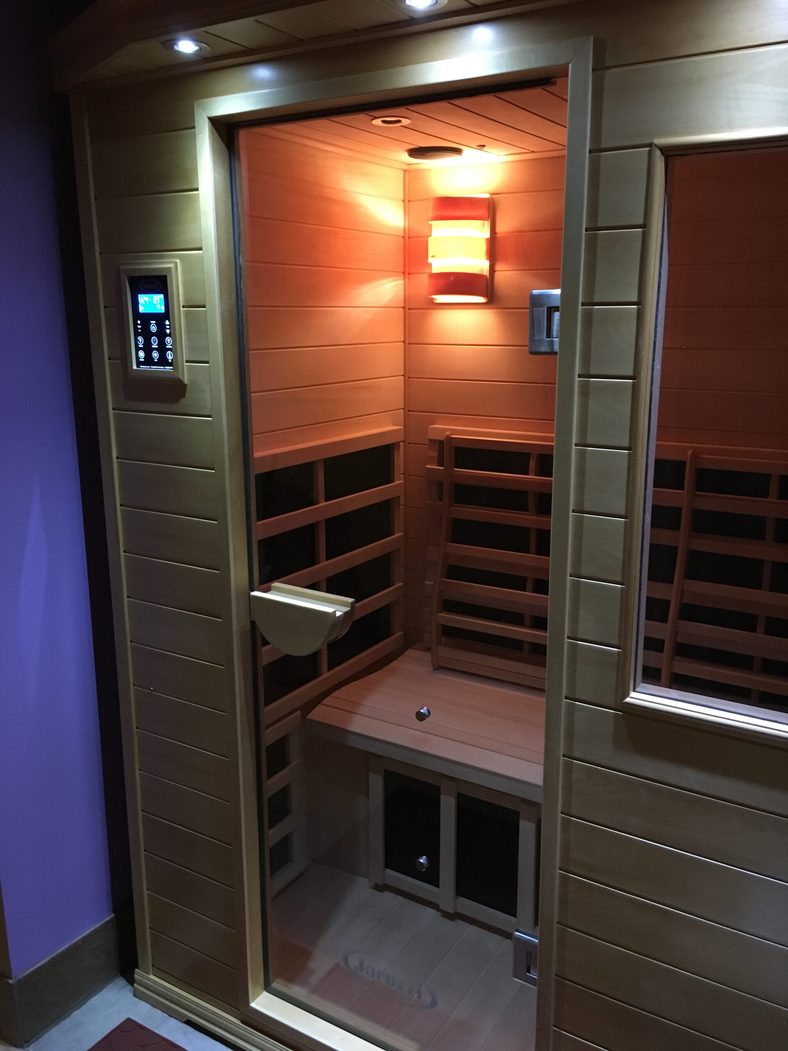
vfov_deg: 61.7
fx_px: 880
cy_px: 526
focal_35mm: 29
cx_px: 394
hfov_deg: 48.2
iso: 200
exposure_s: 1/15
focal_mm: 4.15
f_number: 2.2
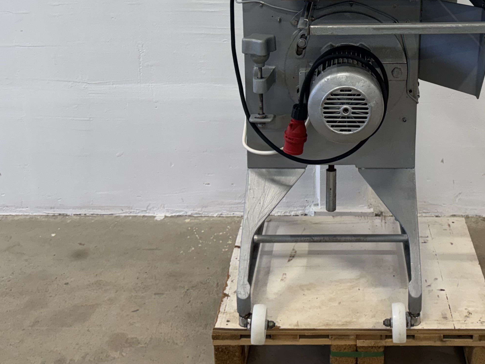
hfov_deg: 38.1
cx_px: 352
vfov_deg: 28.3
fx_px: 686
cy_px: 21
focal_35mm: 49
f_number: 1.78
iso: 100
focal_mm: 6.76
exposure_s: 1/100
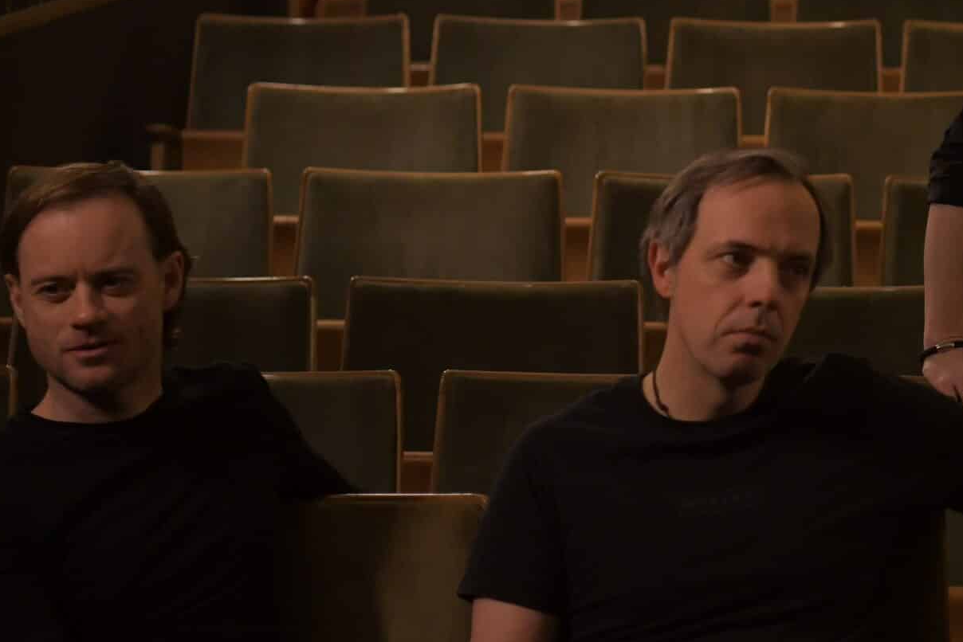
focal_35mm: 144
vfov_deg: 9.5
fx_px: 3853
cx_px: 882
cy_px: 154
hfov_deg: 14.1
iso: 1250
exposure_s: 1/80
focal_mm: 58
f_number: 3.2
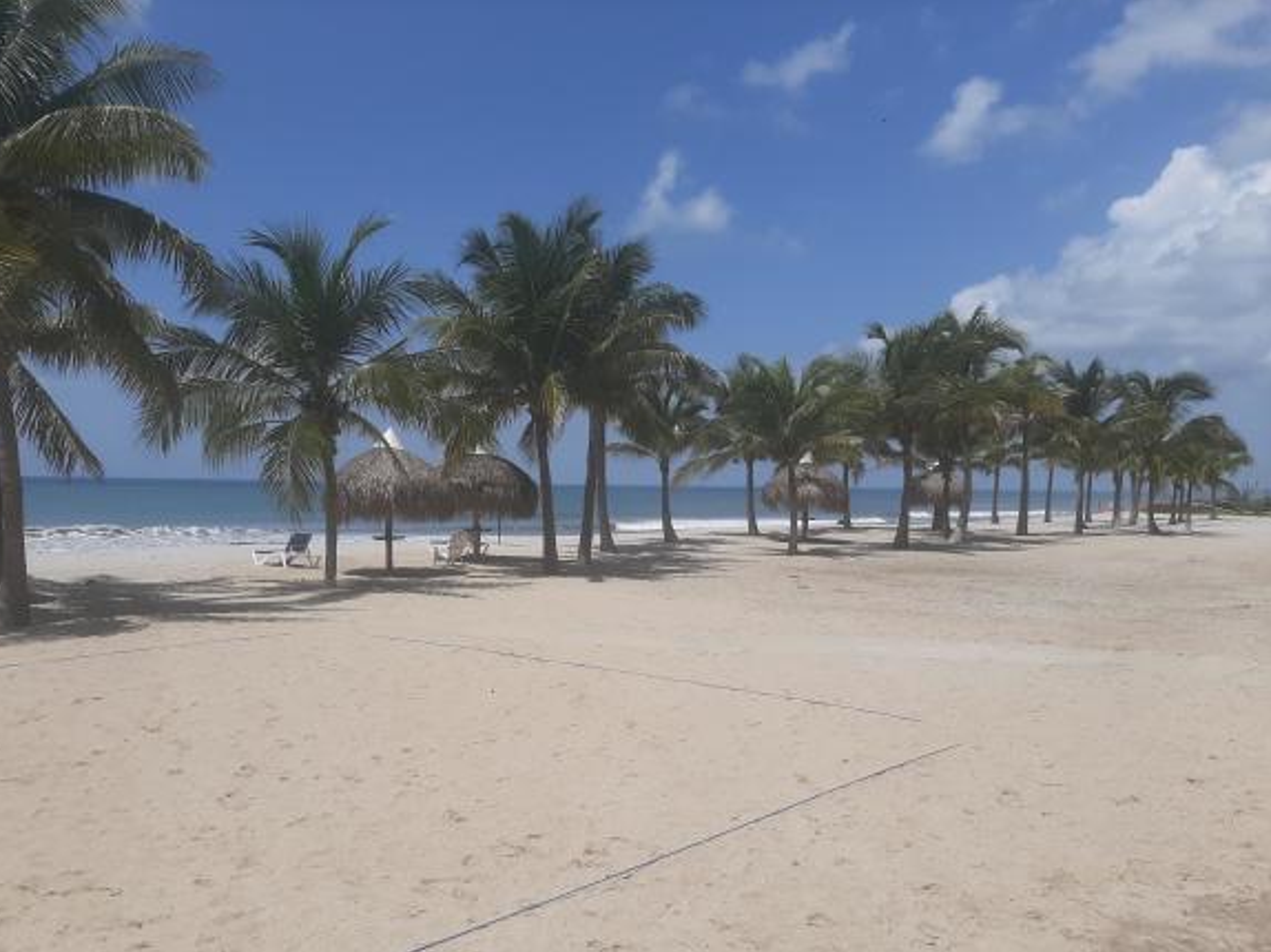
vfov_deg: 48.1
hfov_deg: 61.5
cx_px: 567
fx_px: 1064
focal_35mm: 29
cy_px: 529
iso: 40
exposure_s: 1/5917
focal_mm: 3.93
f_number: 1.7
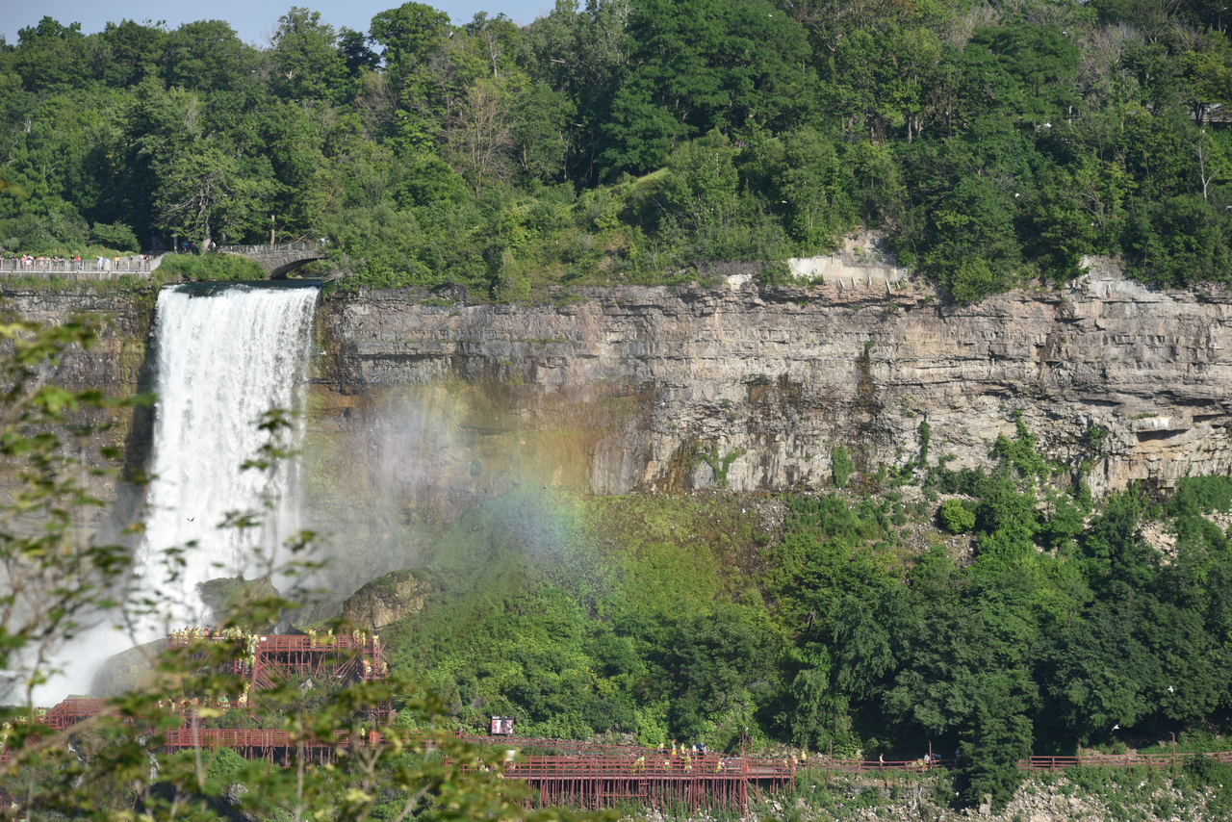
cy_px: 411
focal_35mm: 145
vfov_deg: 9.5
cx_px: 616
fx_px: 4963
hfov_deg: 14.2
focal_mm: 145
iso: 100
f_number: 7.1
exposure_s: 1/320
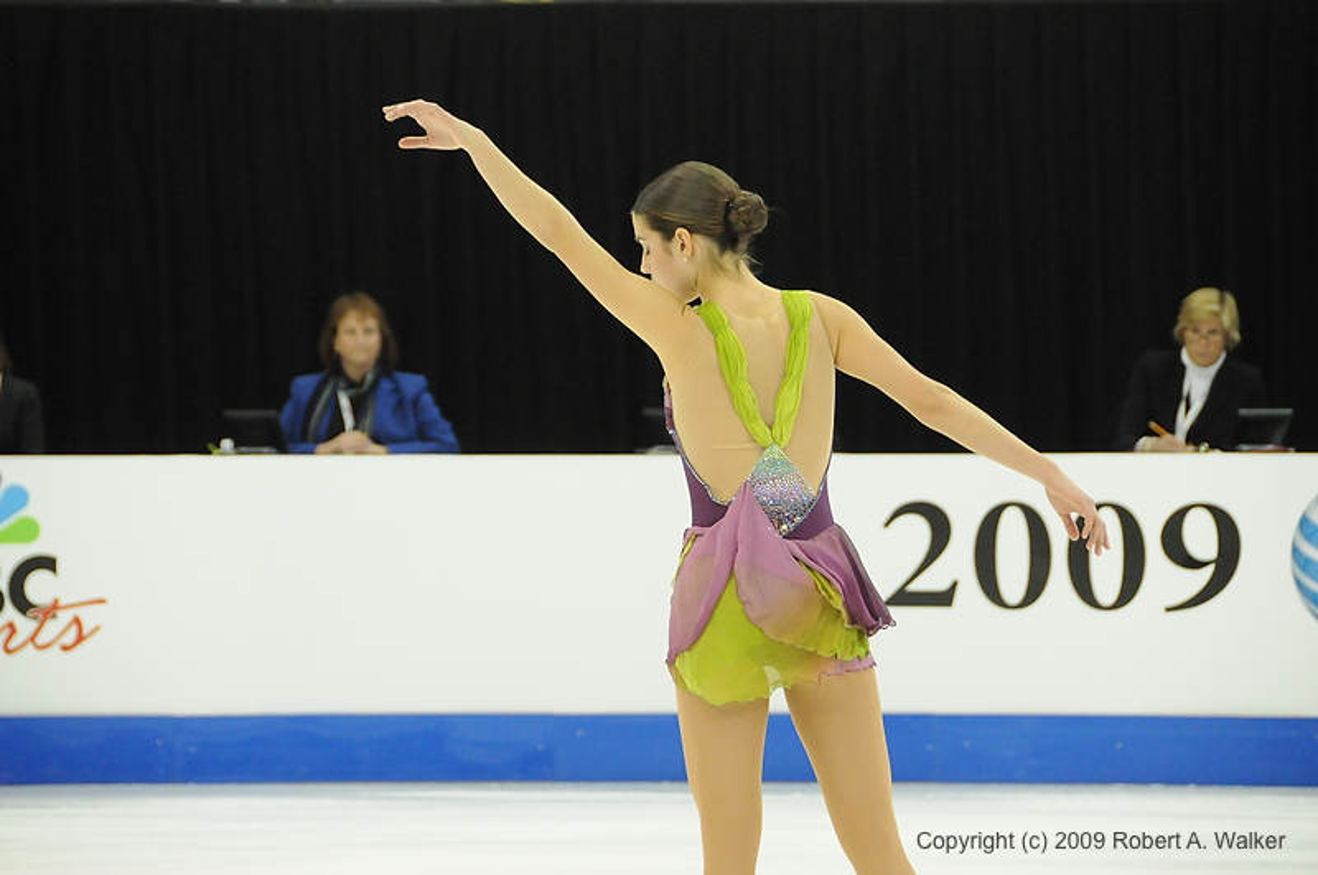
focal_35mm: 225
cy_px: 438
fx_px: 8226
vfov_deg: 6.1
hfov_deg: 9.2
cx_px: 659
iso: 3200
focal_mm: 150
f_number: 5.6
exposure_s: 1/500
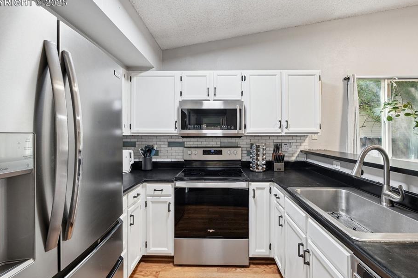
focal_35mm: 17
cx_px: 213
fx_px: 197
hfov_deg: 93.3
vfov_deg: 70.4
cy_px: 138
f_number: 11
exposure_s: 1/3
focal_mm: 15
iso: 800
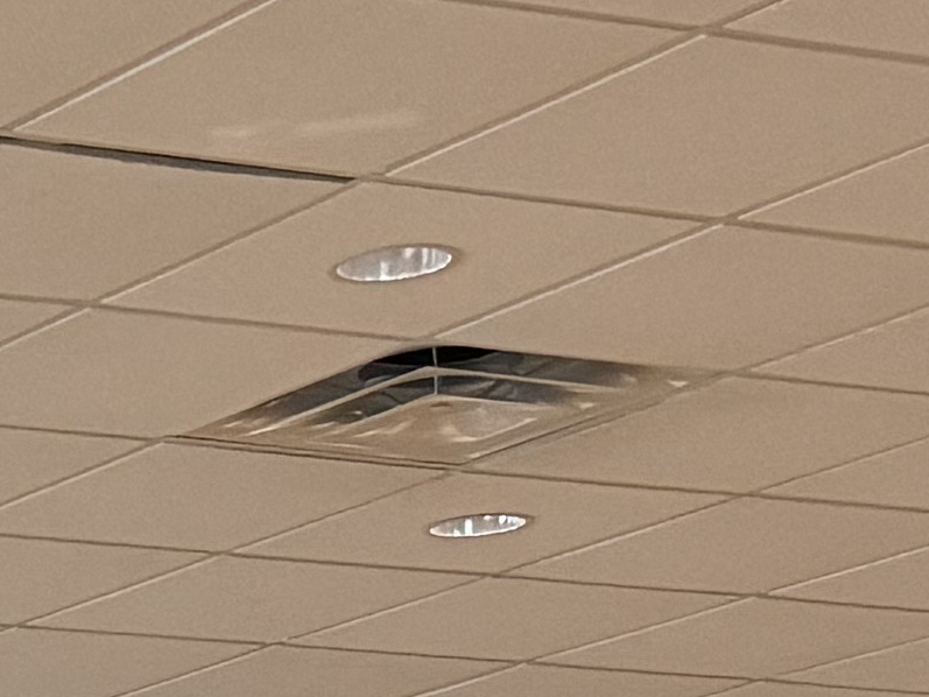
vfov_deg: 7.9
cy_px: 1788
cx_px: -1525
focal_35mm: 172
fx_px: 4617
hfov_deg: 9.7
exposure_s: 1/60
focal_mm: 6.76
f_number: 1.78
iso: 250
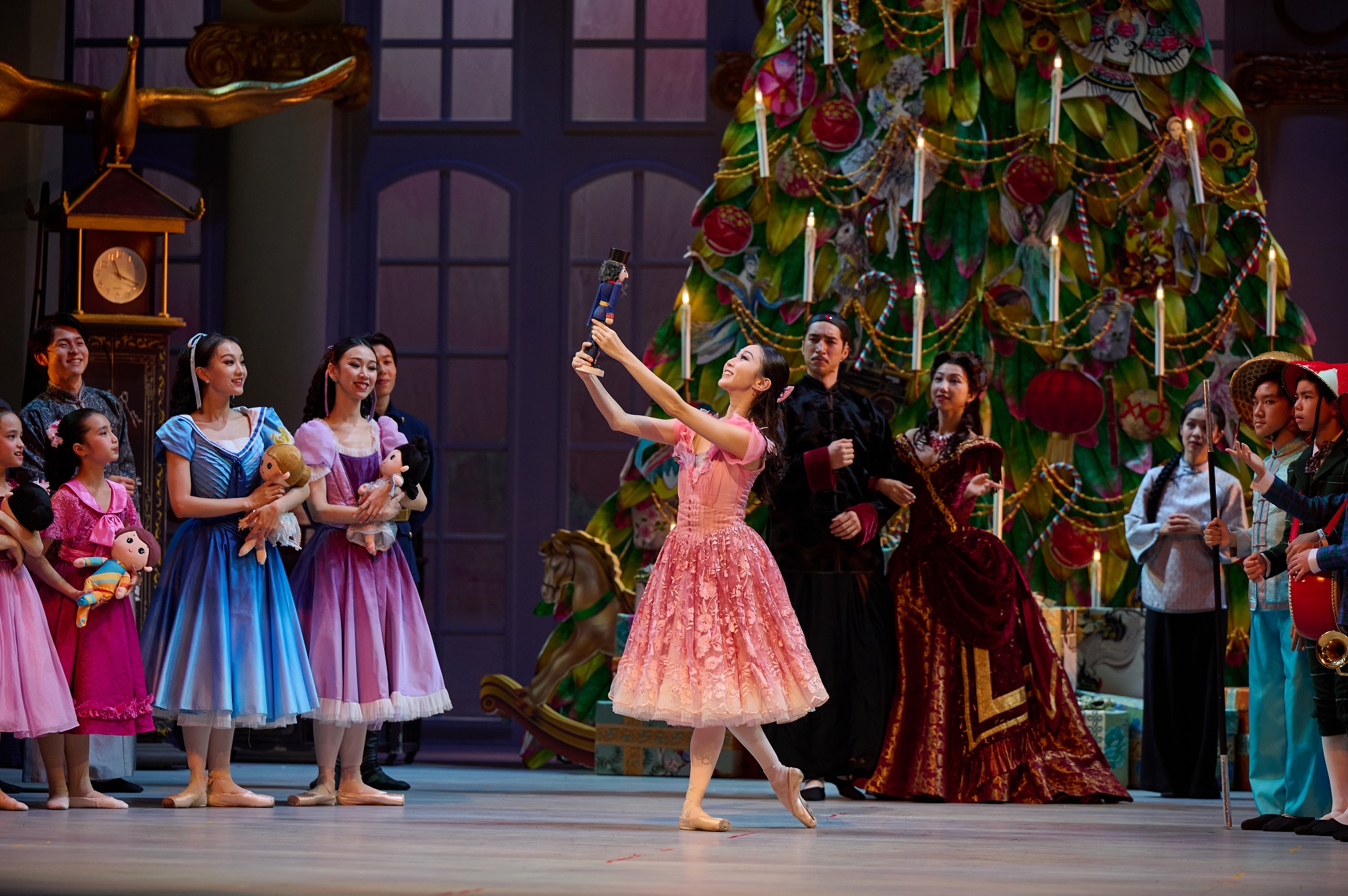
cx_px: 674
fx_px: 5425
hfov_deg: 14.2
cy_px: 448
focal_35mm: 145
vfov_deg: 9.4
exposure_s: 1/320
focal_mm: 145
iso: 1250
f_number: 3.5
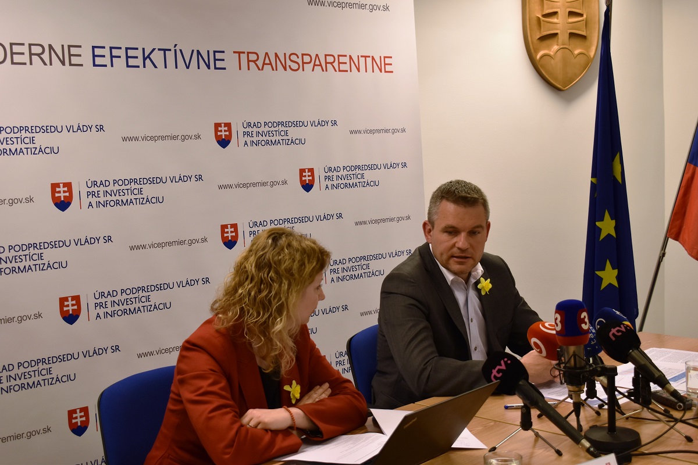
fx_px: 1018
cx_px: 349
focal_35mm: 52
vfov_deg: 25.8
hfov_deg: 37.9
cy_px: 232
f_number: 5
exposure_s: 1/100
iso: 400
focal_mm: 35
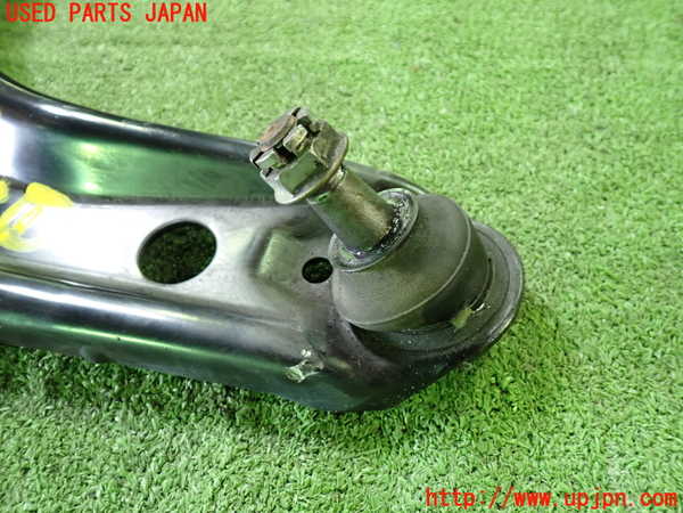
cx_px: 342
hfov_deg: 60.0
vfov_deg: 46.8
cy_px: 256
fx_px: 592
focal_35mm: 30
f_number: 2.3
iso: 640
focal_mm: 5.4
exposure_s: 1/30
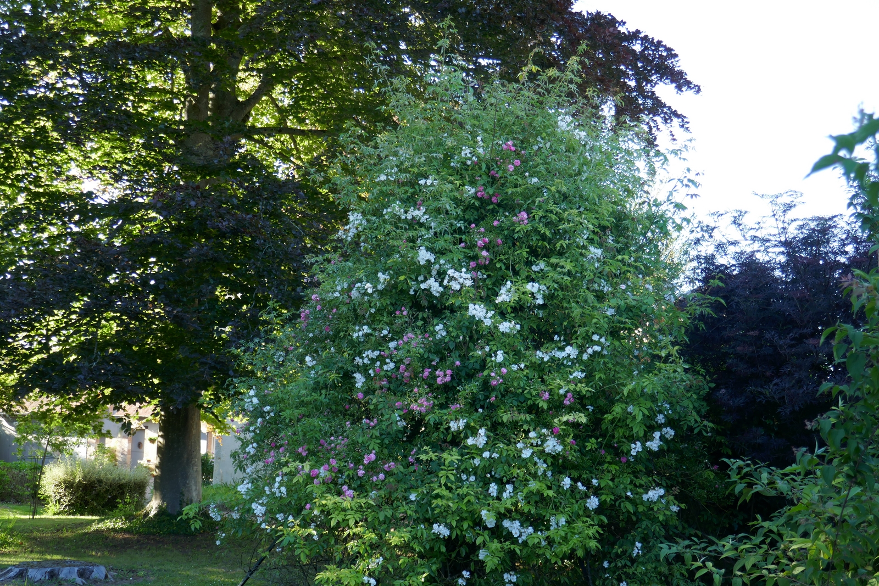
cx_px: 440
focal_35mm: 38
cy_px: 293
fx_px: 928
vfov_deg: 35.1
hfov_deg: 50.7
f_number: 3.6
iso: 160
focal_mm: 13.8
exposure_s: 1/80
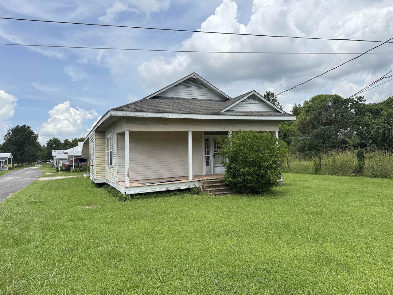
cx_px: 196
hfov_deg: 71.6
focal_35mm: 24
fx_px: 272
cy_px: 148
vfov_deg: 56.8
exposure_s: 1/5714
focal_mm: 6.76
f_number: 1.78
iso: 125
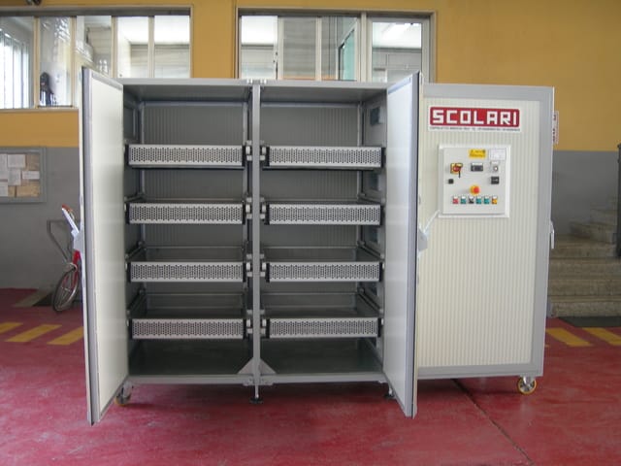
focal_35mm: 41
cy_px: 233
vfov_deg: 35.1
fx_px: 736
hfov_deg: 45.8
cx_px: 310
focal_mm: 8.5
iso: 50
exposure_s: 1/7.4
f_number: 2.9
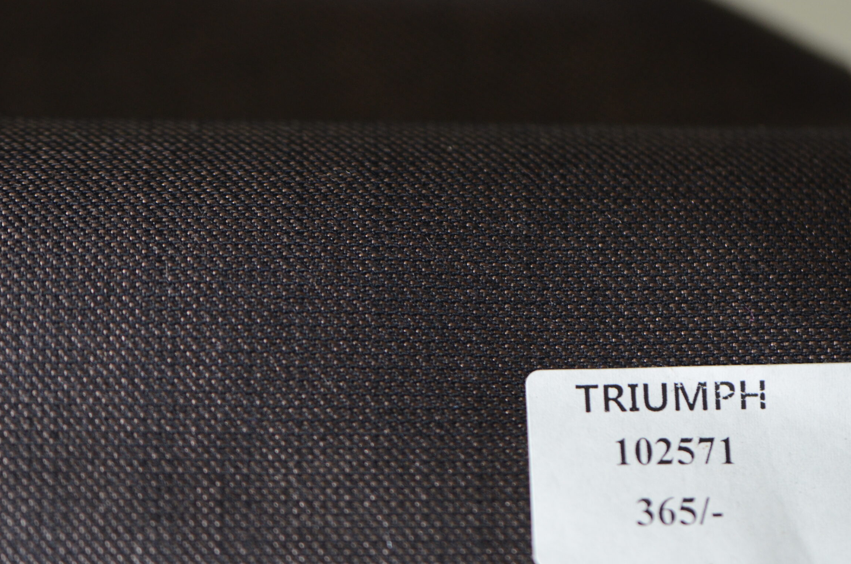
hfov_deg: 13.7
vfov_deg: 9.1
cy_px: 303
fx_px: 3538
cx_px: 452
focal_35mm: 150
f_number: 3.5
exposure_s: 1/80
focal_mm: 90
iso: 800
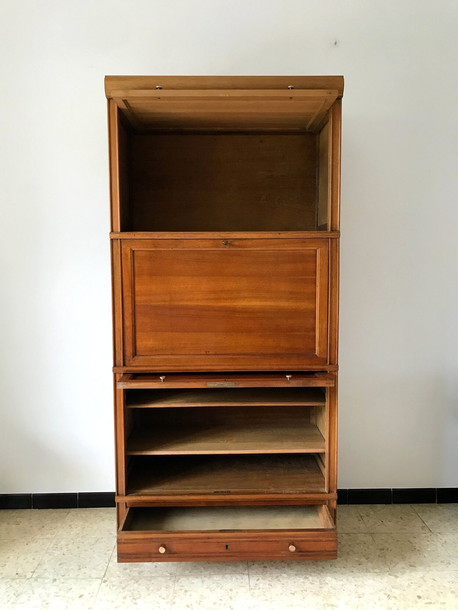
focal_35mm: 28
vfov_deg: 63.4
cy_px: 305
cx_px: 229
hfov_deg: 49.7
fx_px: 494
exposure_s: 1/33
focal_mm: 3.99
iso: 40
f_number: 1.8
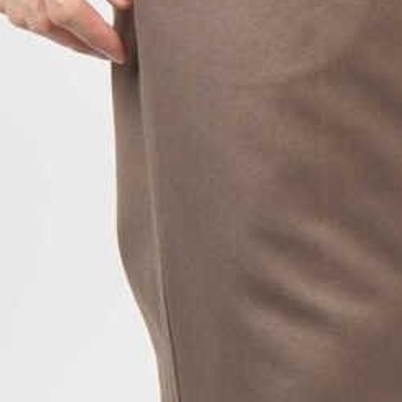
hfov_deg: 5.5
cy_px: -217
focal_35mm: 318
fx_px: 4178
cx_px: 394
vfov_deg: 5.5
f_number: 9
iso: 125
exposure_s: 1/160
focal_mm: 38
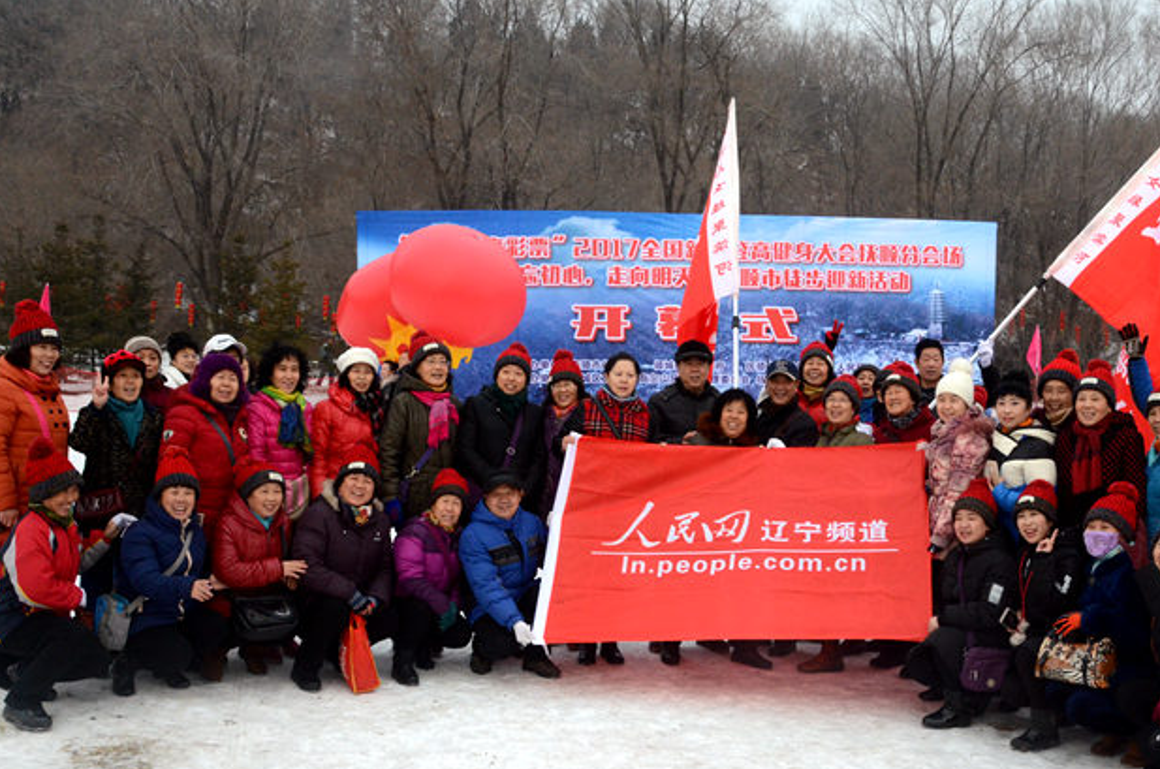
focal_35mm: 35
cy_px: 408
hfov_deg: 54.3
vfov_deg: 37.7
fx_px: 1126
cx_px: 669
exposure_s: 1/250
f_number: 9
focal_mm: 18
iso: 1250
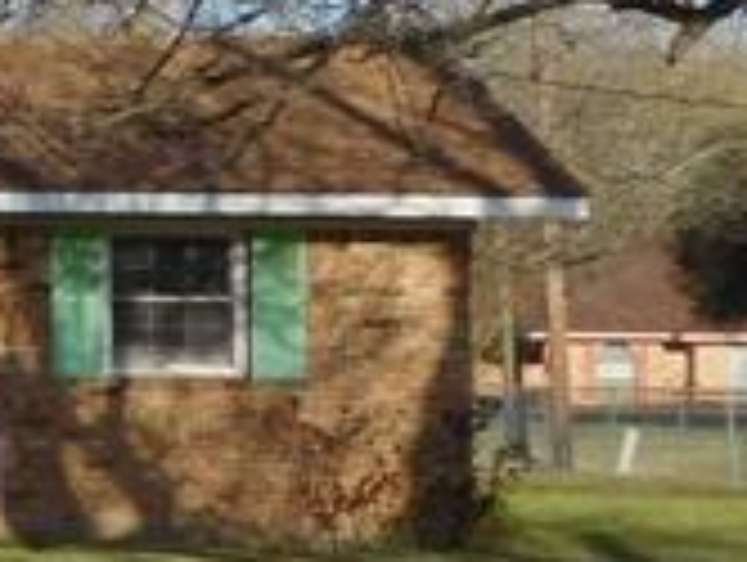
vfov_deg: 5.4
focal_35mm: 277
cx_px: -1436
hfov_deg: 6.5
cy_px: 13
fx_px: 5986
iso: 125
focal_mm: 8
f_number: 3.7
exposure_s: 1/1000
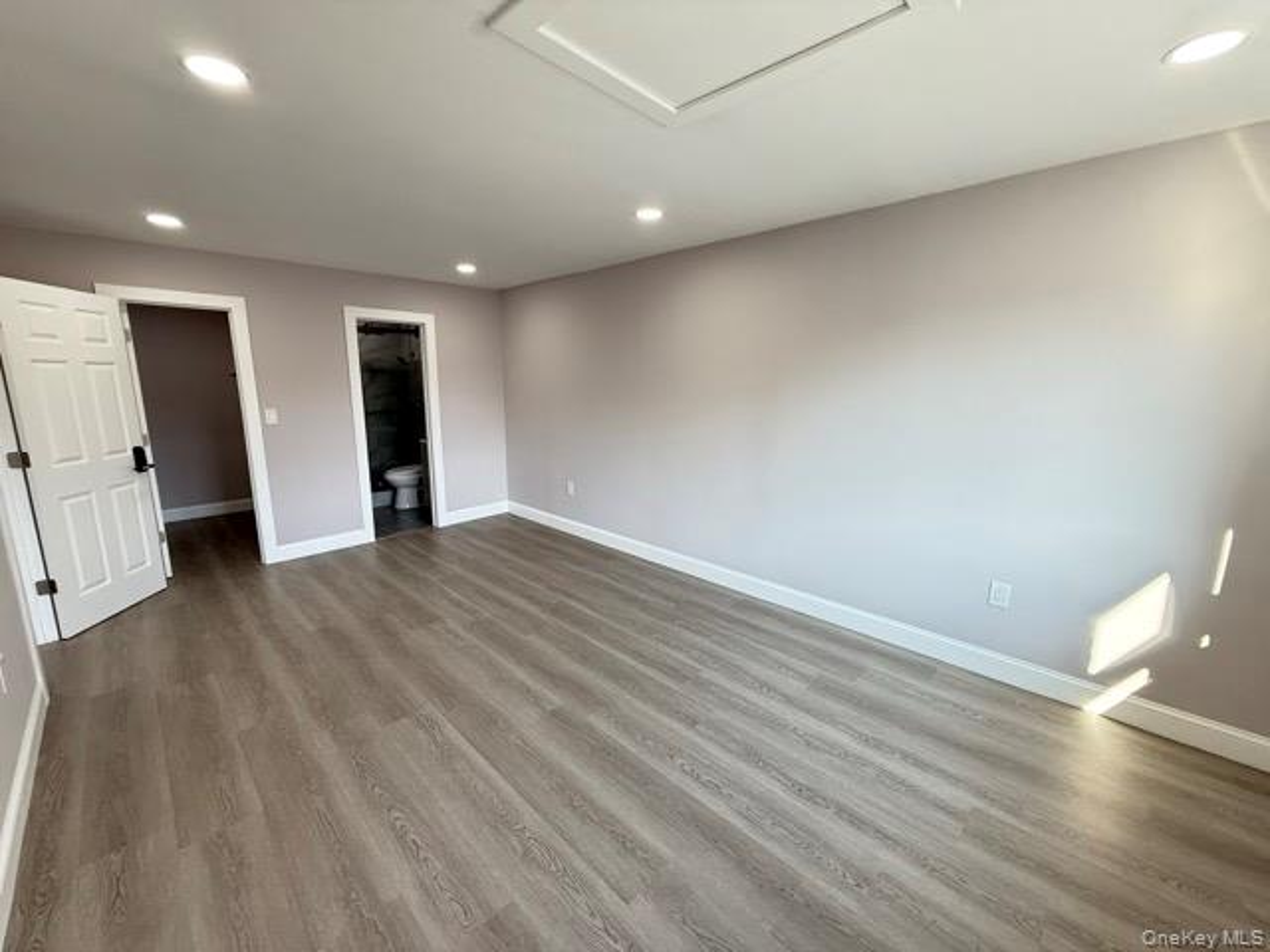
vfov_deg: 85.7
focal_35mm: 14
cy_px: 476
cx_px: 635
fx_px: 514
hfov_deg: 102.1
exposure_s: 1/99
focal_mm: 2.22
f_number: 2.2
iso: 160
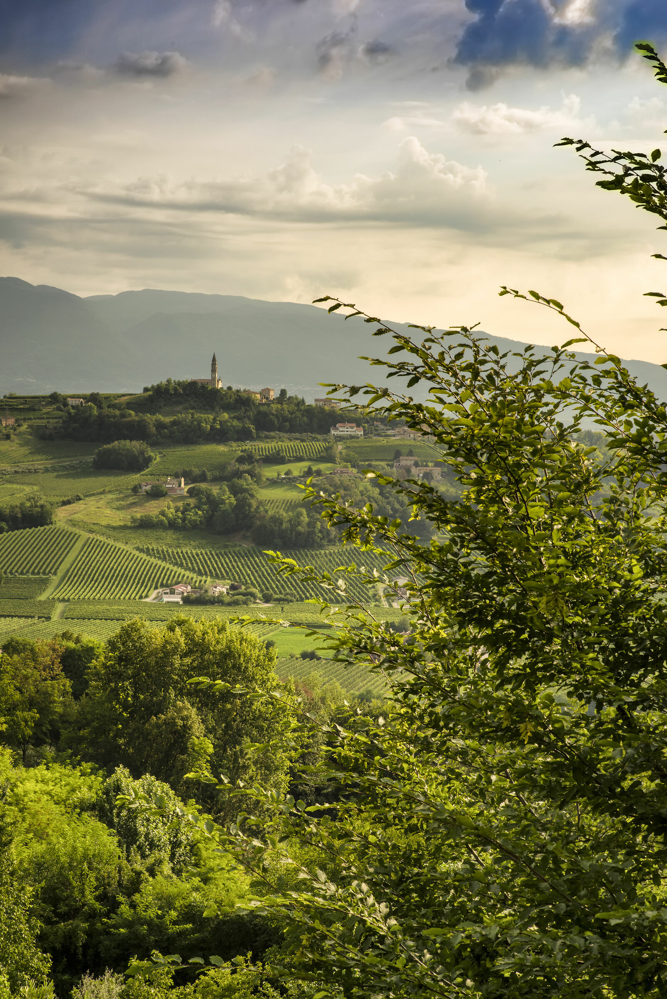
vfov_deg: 33.4
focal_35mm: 60
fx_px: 1666
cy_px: 500
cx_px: 334
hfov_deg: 22.6
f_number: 16
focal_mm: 60
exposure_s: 1/200
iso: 400
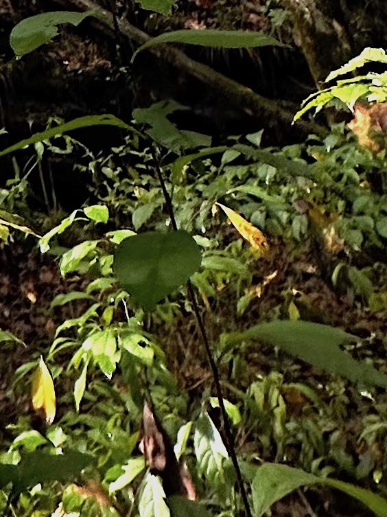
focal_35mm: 75
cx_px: -445
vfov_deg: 14.4
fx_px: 1119
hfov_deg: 14.9
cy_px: -771
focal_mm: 2.22
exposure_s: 1/234
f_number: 2.2
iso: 40
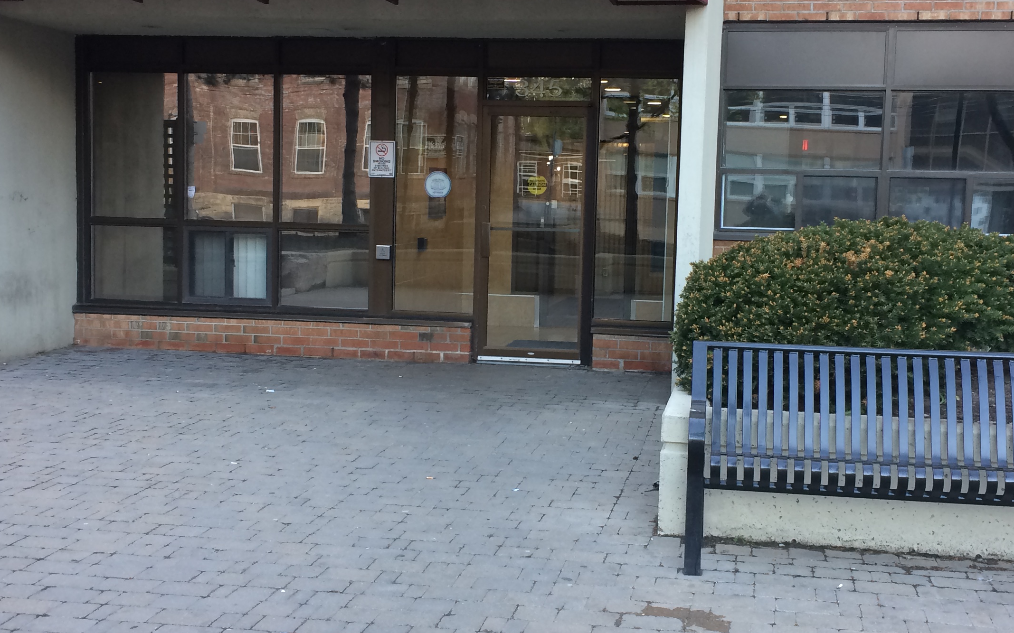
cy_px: 303
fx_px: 1299
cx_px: 536
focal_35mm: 47
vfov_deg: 27.4
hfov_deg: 42.6
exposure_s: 1/30
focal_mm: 4.15
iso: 50
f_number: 2.2
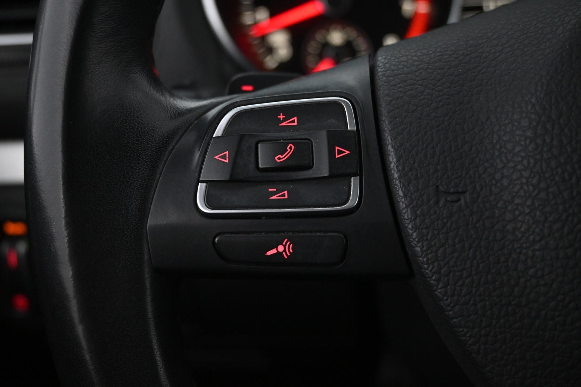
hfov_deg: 43.6
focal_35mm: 45
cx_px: 290
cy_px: 194
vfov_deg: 29.9
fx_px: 726
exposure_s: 1/50
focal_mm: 30
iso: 3200
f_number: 4.8
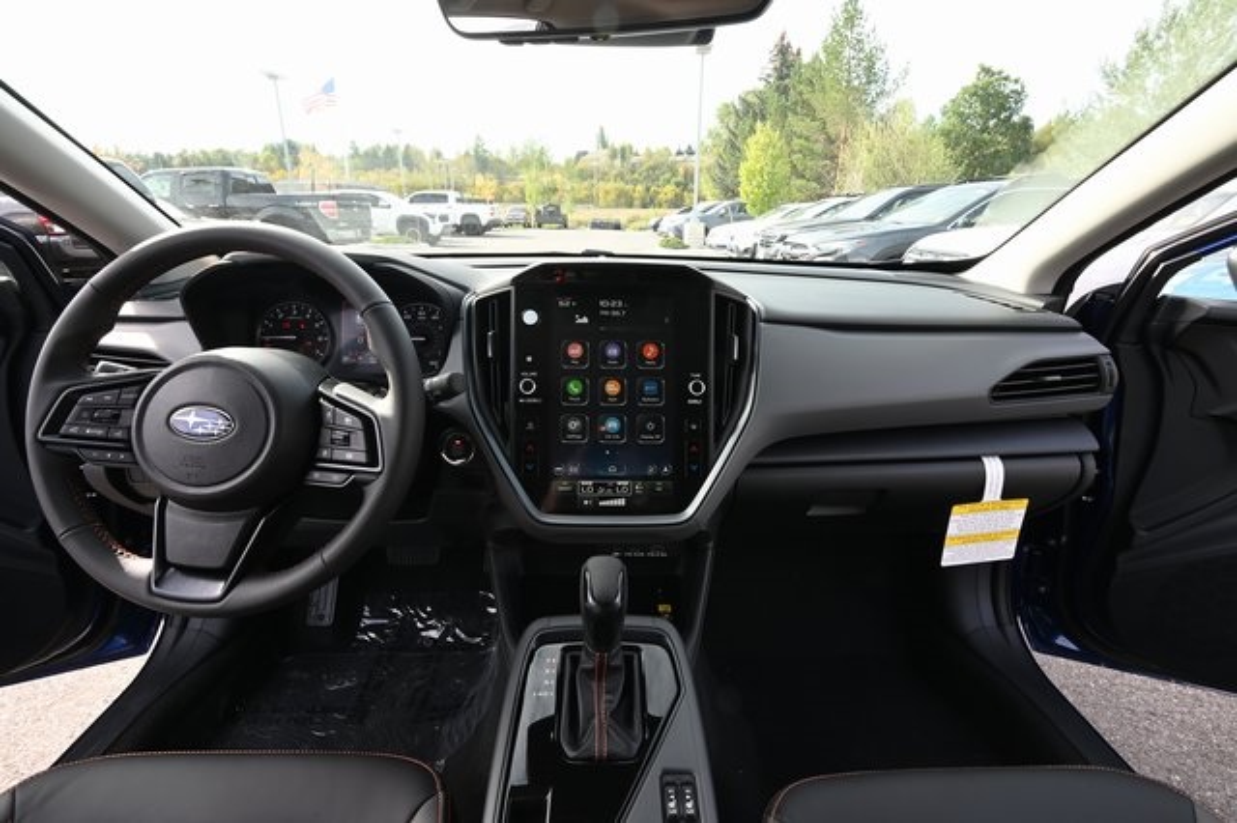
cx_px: 618
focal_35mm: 16
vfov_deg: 73.7
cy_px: 412
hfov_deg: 96.8
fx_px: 549
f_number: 16
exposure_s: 1/30
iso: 640
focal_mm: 16
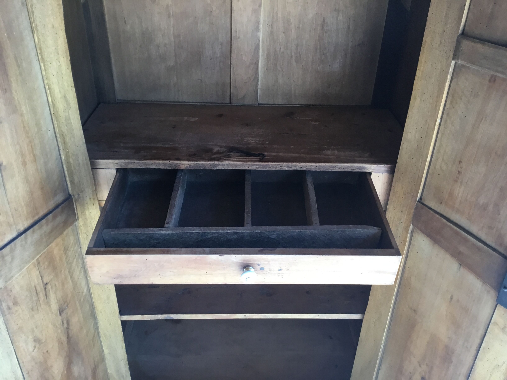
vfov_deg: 45.4
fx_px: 454
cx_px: 254
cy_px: 190
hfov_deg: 58.4
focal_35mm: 31
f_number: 2.4
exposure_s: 1/33
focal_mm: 3.3
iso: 32
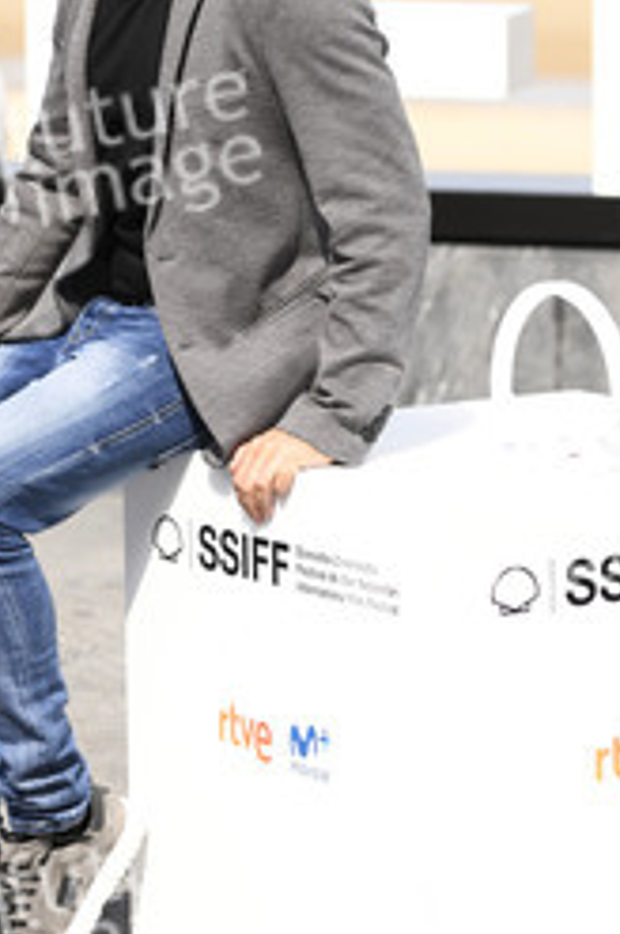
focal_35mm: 170
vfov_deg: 12.1
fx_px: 4404
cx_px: 178
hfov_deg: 8.0
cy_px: 352
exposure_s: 1/1600
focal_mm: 105
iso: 200
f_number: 4
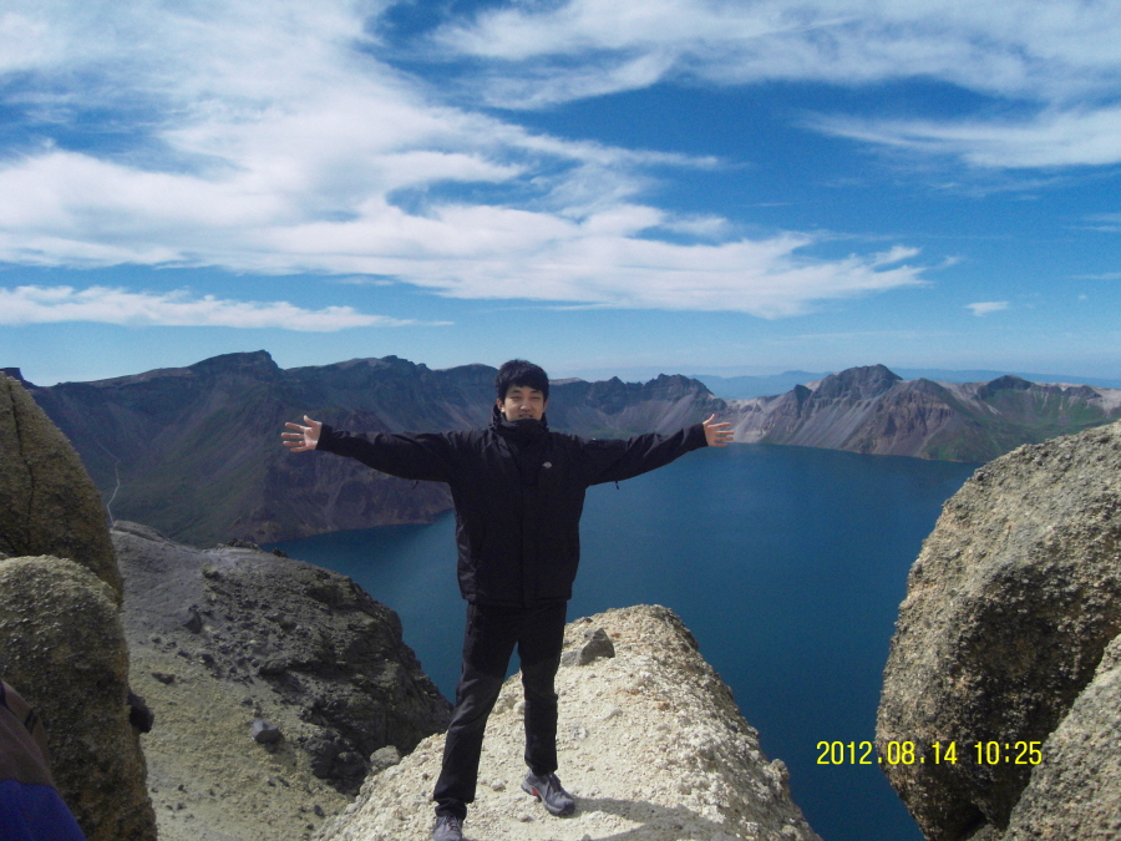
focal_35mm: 24
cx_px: 560
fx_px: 777
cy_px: 420
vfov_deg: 56.8
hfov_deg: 71.6
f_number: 7.3
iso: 200
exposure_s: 1/1000
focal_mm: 4.3
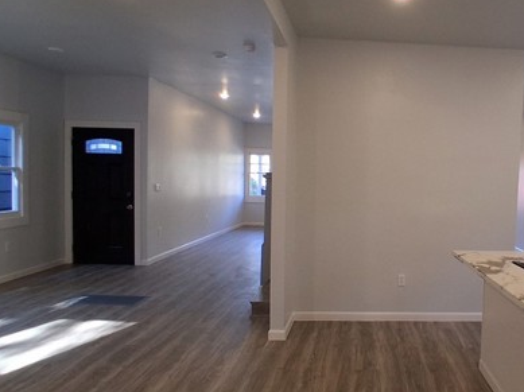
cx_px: 393
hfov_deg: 60.0
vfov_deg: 49.7
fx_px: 423
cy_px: 199
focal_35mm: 28
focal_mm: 1.4
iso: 160
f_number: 2.2
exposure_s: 1/120
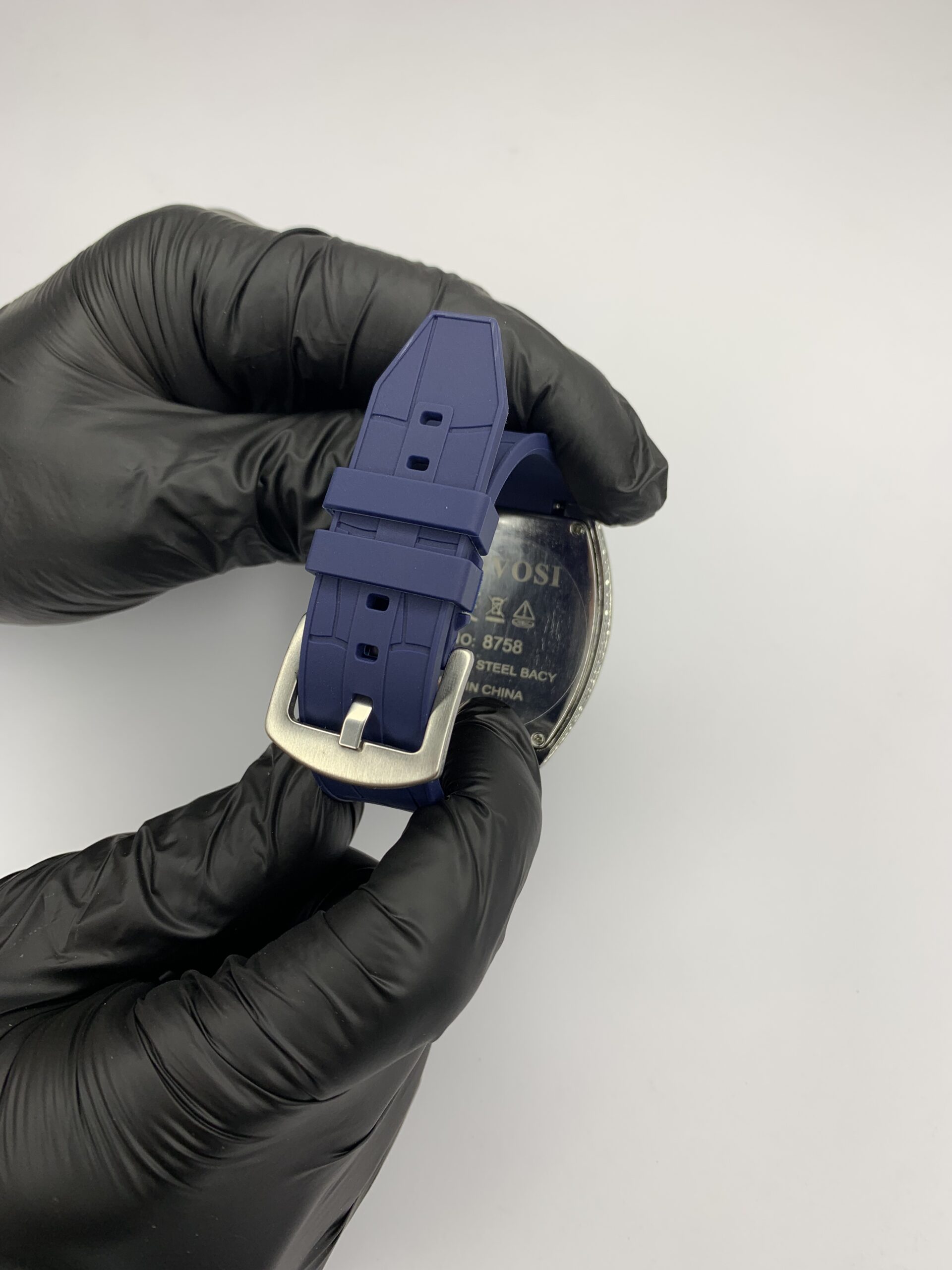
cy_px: 635
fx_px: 953
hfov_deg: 53.1
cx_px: 476
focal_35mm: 26
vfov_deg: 67.3
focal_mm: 4.25
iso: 25
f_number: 1.8
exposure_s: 1/130
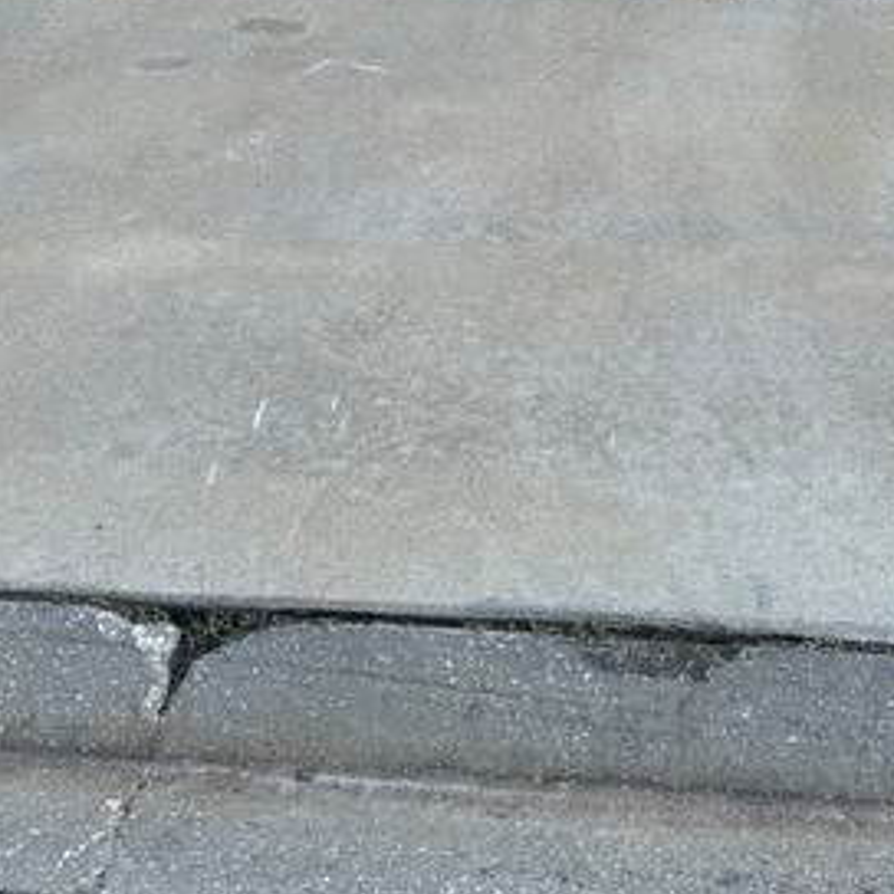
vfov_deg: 29.9
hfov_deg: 32.0
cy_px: -58
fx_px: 1519
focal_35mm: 52
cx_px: 703
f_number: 1.78
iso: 80
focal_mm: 6.76
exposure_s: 1/3247
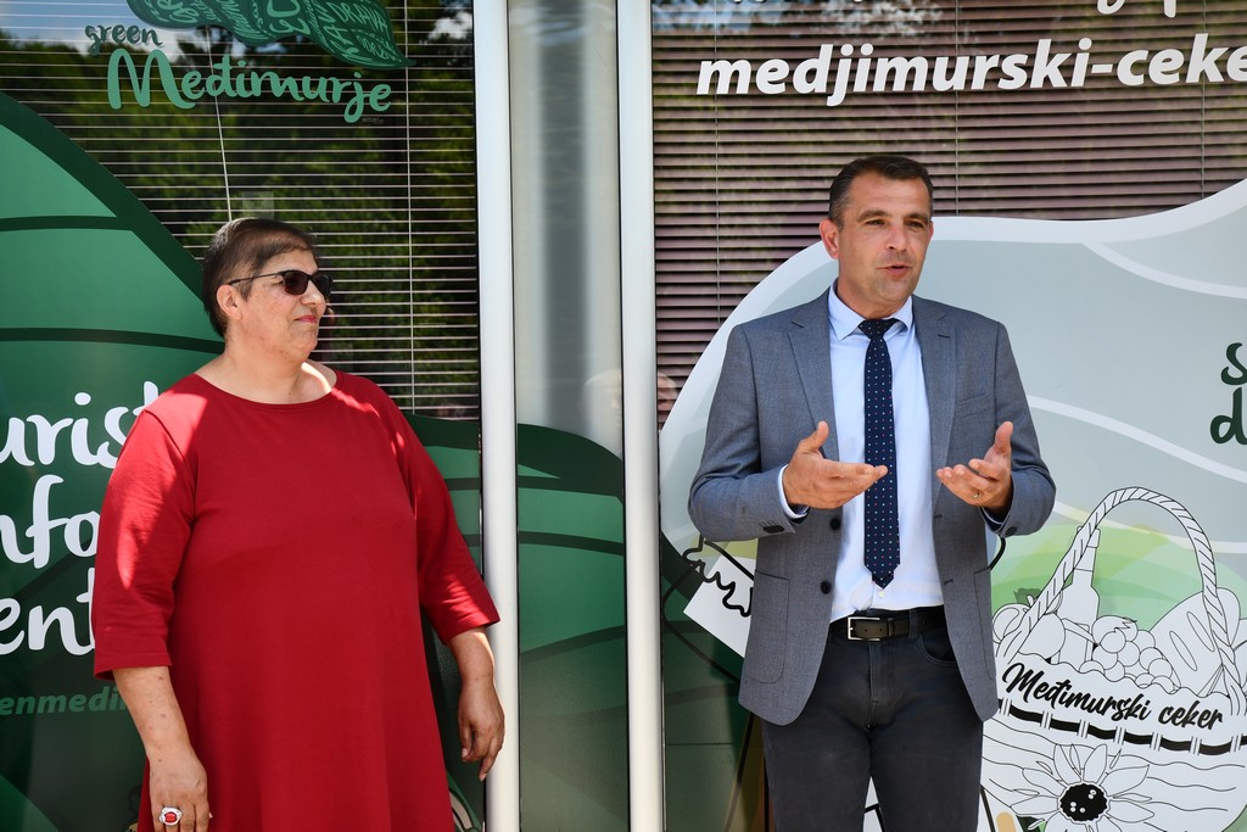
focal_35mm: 78
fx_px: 2702
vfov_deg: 17.5
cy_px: 416
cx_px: 624
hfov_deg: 26.0
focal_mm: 52
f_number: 7.1
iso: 200
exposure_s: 1/250
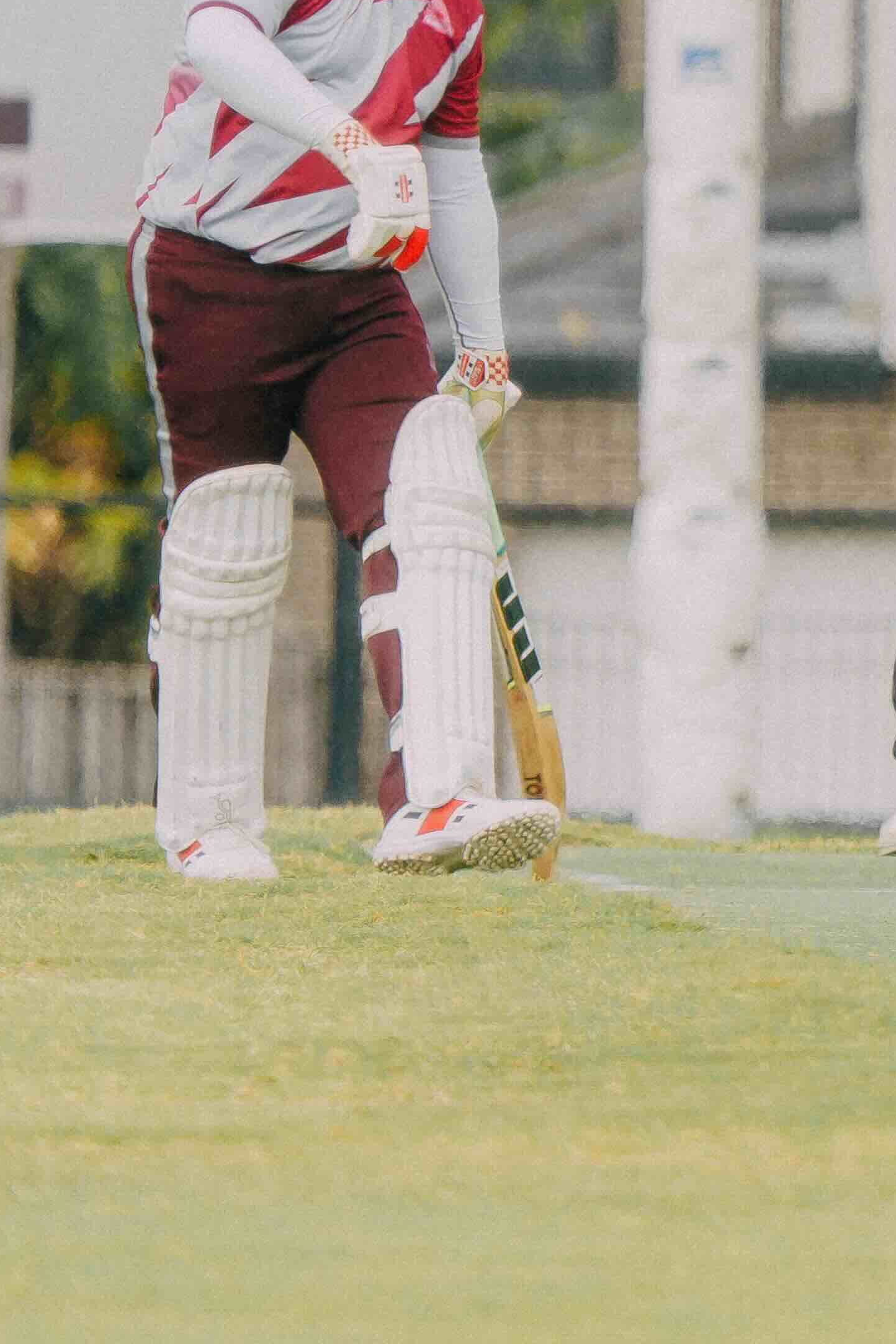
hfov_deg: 0.8
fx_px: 62043
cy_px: 441
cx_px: 1520
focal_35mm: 1662
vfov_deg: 1.2
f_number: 6.3
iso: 400
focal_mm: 600
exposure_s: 1/1000
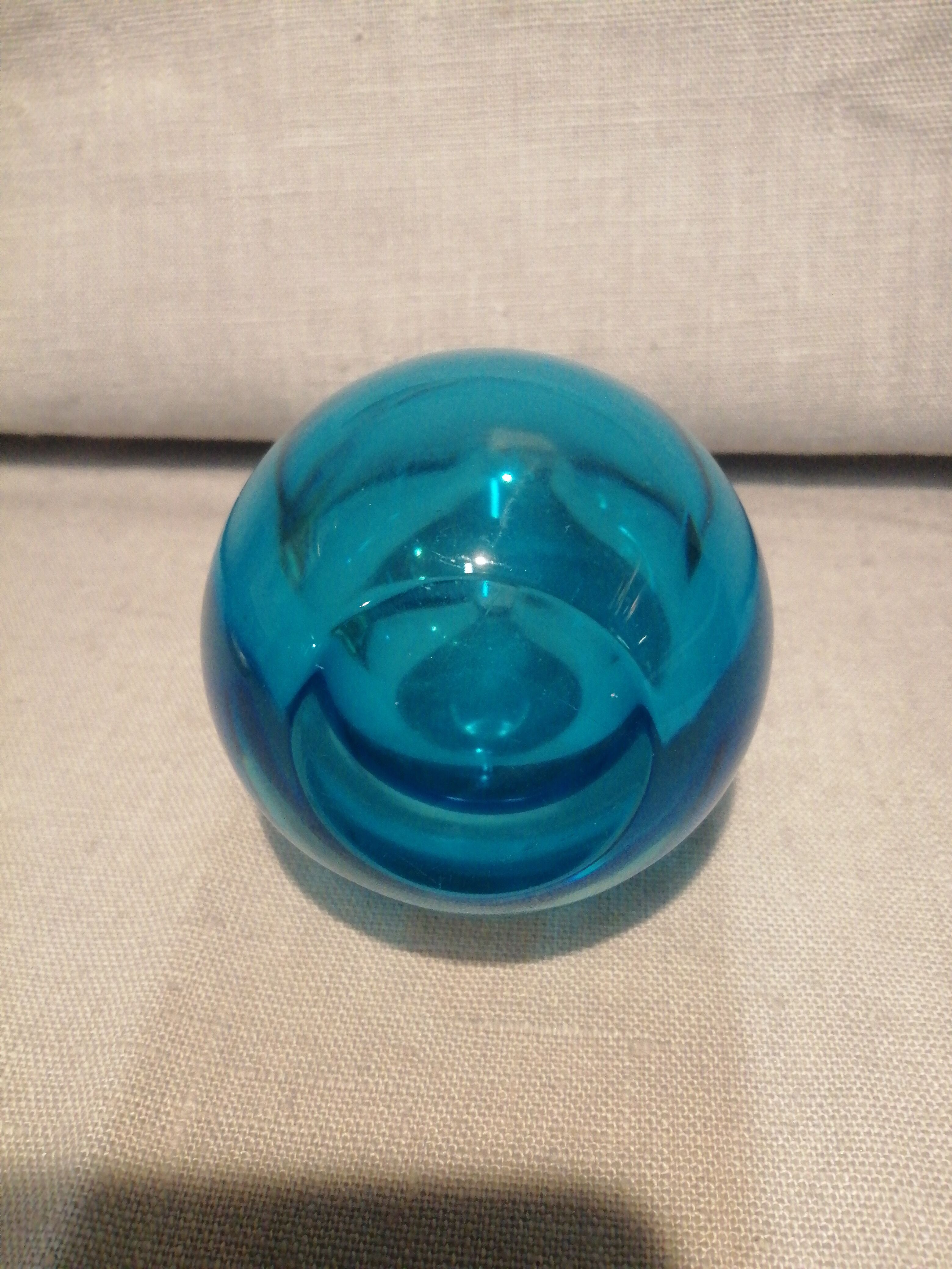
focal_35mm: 26
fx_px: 953
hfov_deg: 53.1
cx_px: 476
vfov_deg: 67.3
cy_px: 634
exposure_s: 1/33.3
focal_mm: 3.62
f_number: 1.8
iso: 320
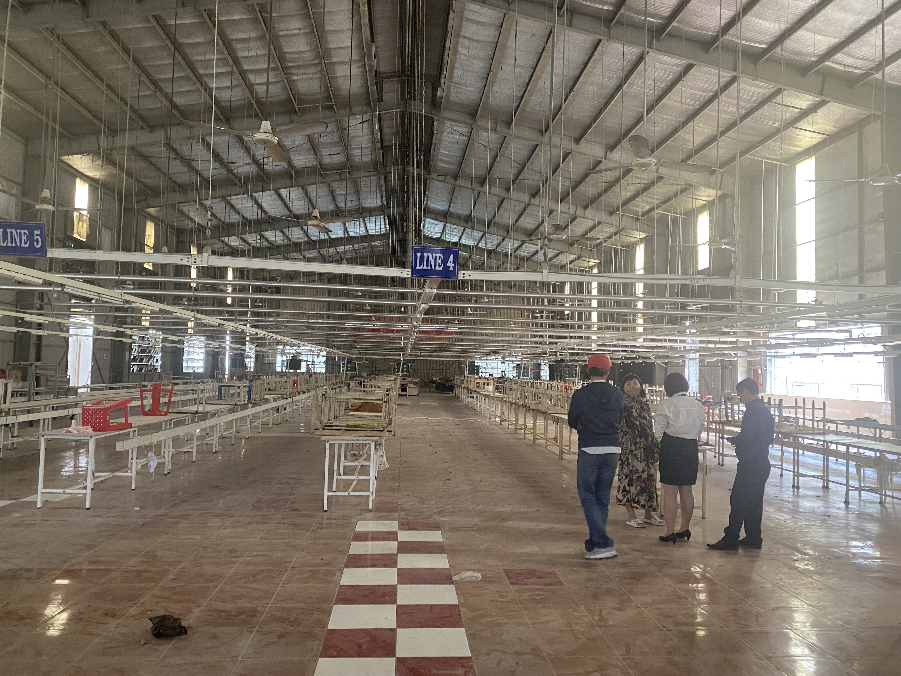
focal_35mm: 26
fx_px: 677
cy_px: 338
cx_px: 450
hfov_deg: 67.3
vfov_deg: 53.1
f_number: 1.8
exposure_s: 1/60
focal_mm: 4.25
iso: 320
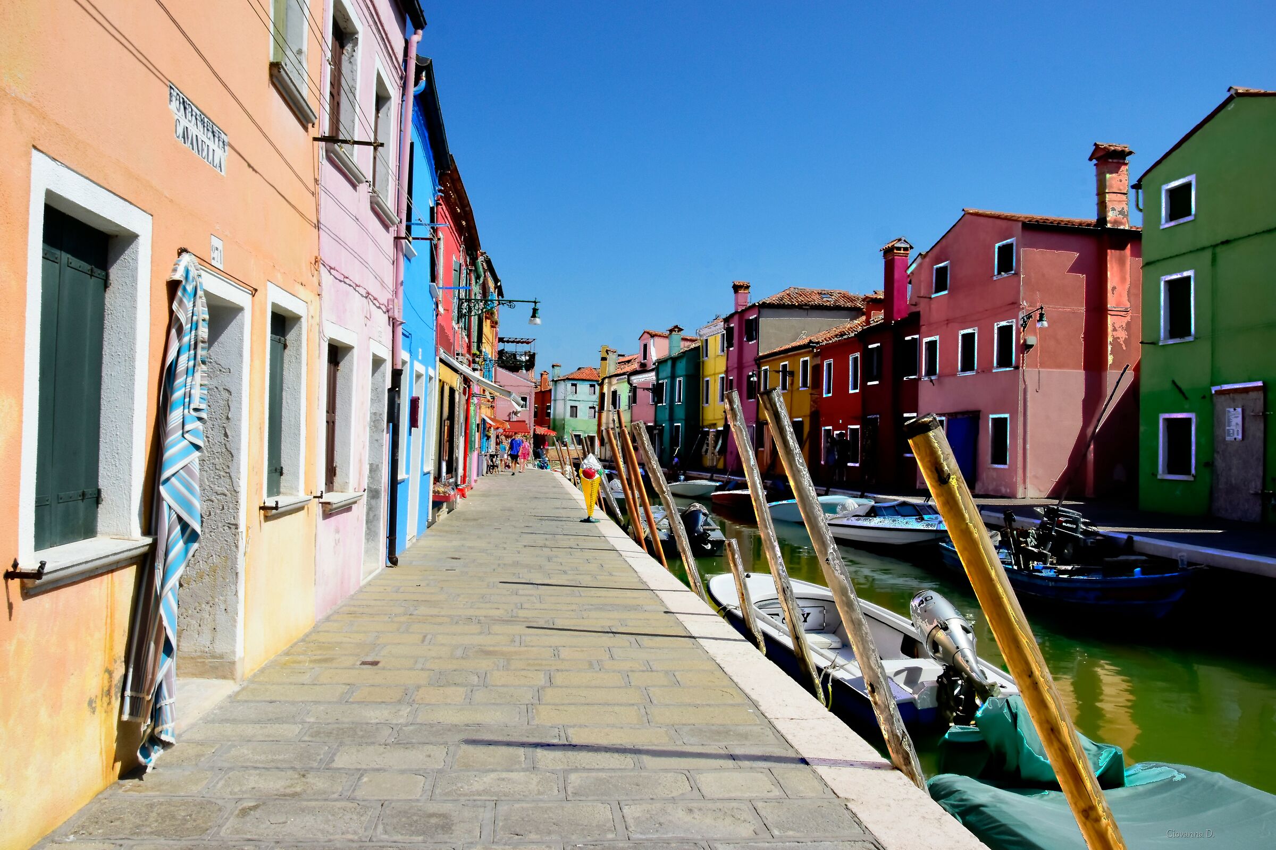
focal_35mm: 27
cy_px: 425
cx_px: 638
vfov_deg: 47.9
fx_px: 957
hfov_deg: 67.4
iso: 720
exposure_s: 1/320
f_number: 22
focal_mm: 18
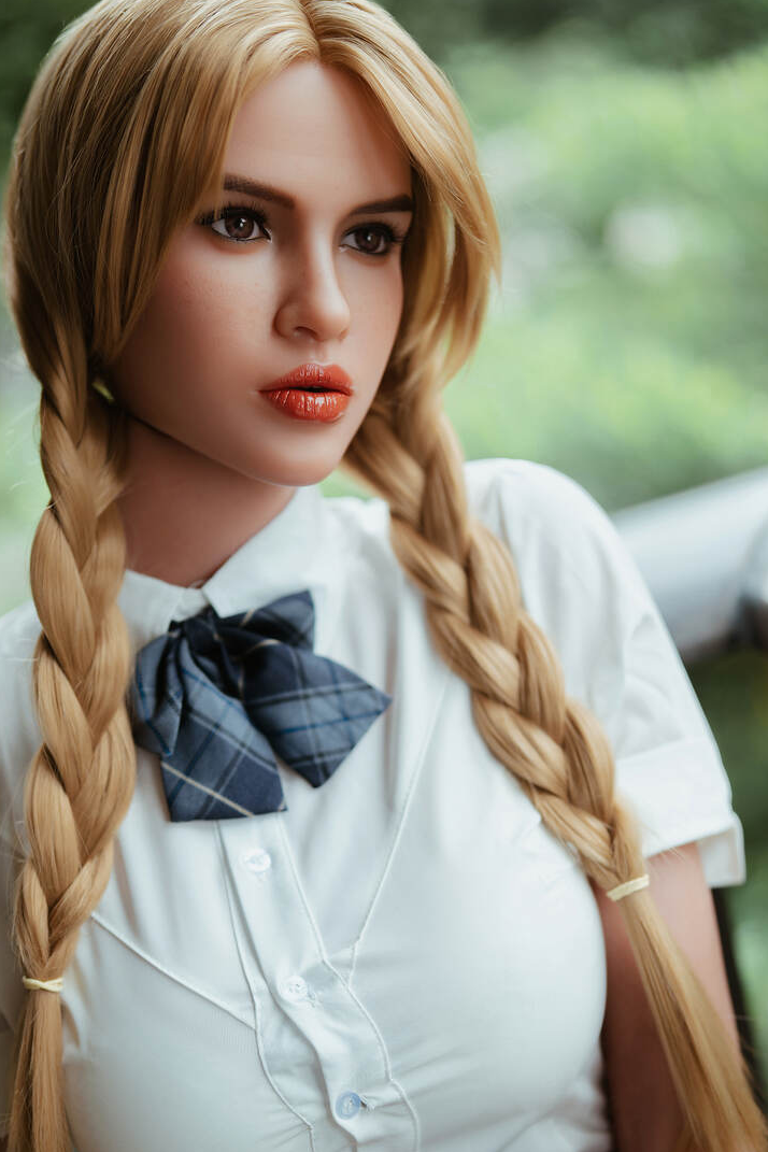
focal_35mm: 70
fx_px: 2240
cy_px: 689
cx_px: 328
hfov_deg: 19.4
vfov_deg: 28.8
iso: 100
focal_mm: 50
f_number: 1.4
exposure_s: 1/250
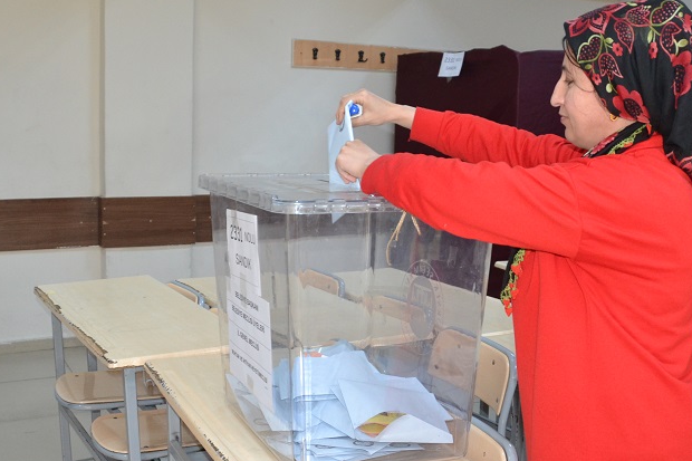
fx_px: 884
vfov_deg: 29.2
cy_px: 237
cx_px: 359
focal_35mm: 46
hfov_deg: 42.7
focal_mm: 20
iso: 1250
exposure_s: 1/60
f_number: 3.5
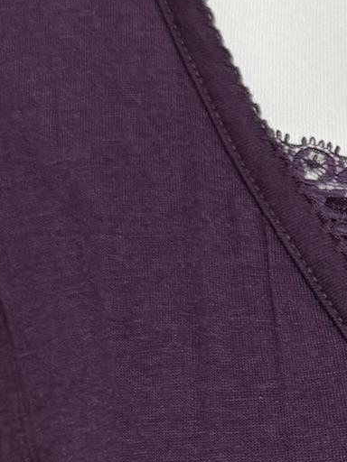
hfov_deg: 13.9
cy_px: 377
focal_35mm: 96
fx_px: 1283
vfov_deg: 20.2
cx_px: 607
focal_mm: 6.76
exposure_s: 1/60
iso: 320
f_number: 1.78
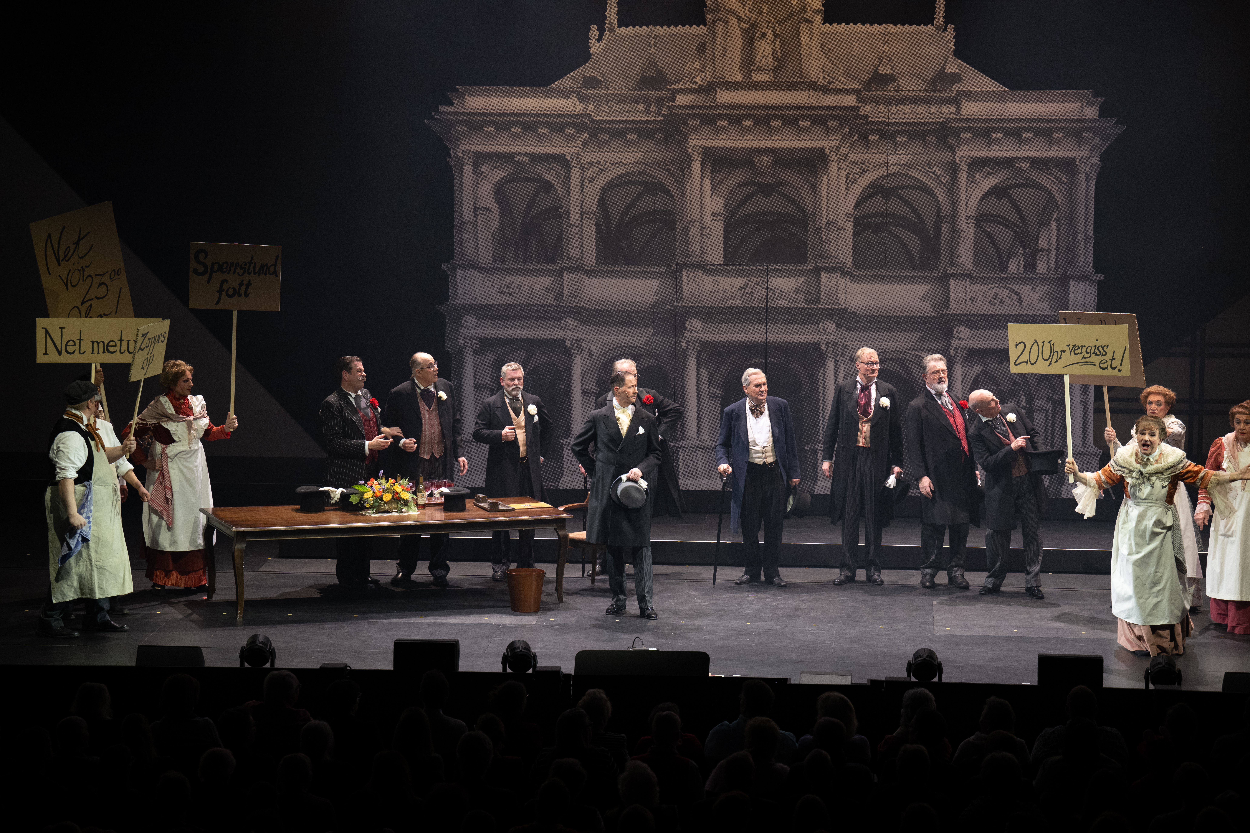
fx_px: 3819
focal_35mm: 110
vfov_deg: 12.5
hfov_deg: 18.6
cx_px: 625
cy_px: 416
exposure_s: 1/250
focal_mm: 110
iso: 800
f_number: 3.5
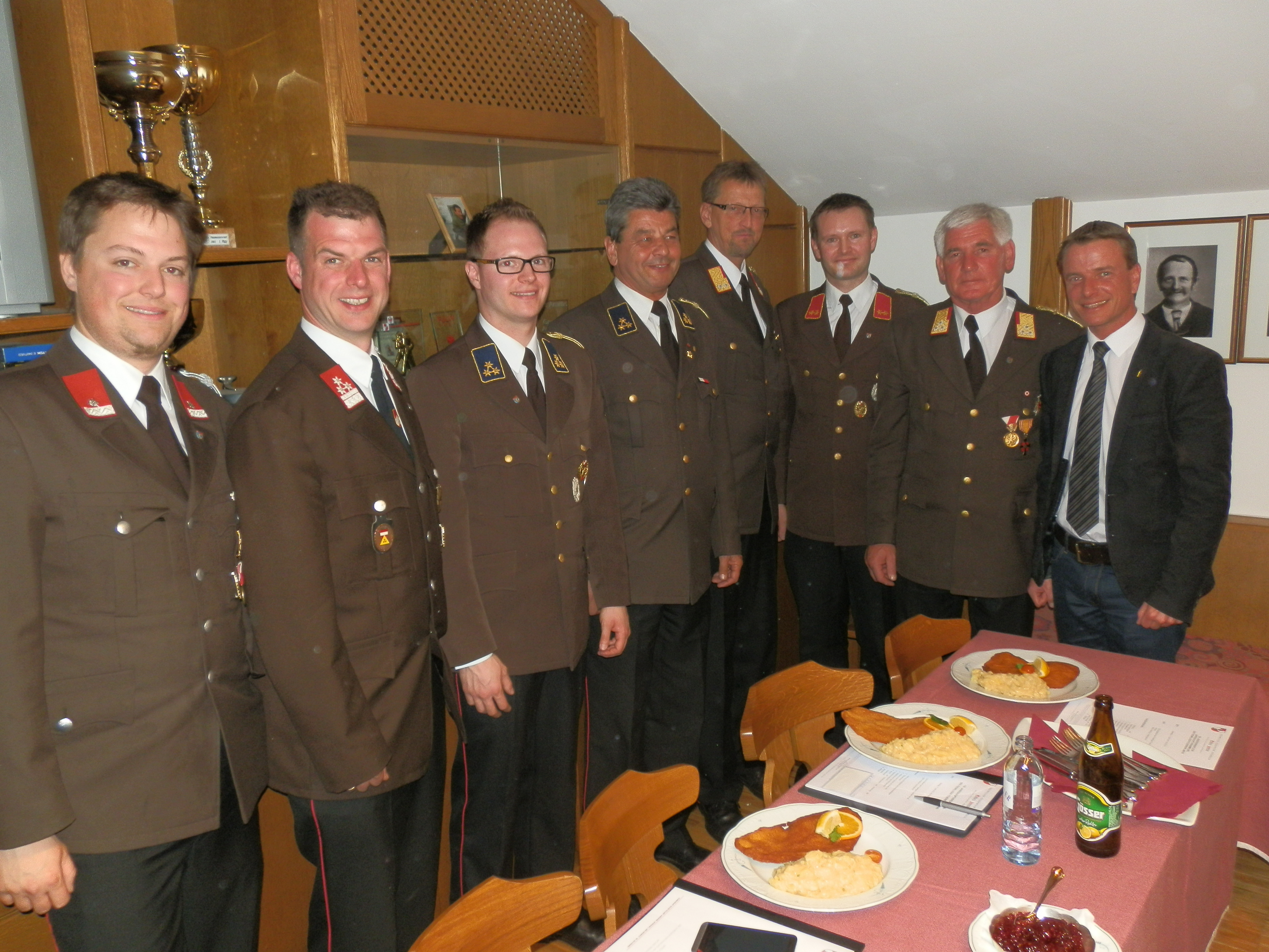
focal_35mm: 28
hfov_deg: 63.4
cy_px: 476
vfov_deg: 49.7
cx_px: 634
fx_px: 1026
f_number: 3.1
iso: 125
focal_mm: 5
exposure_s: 1/30
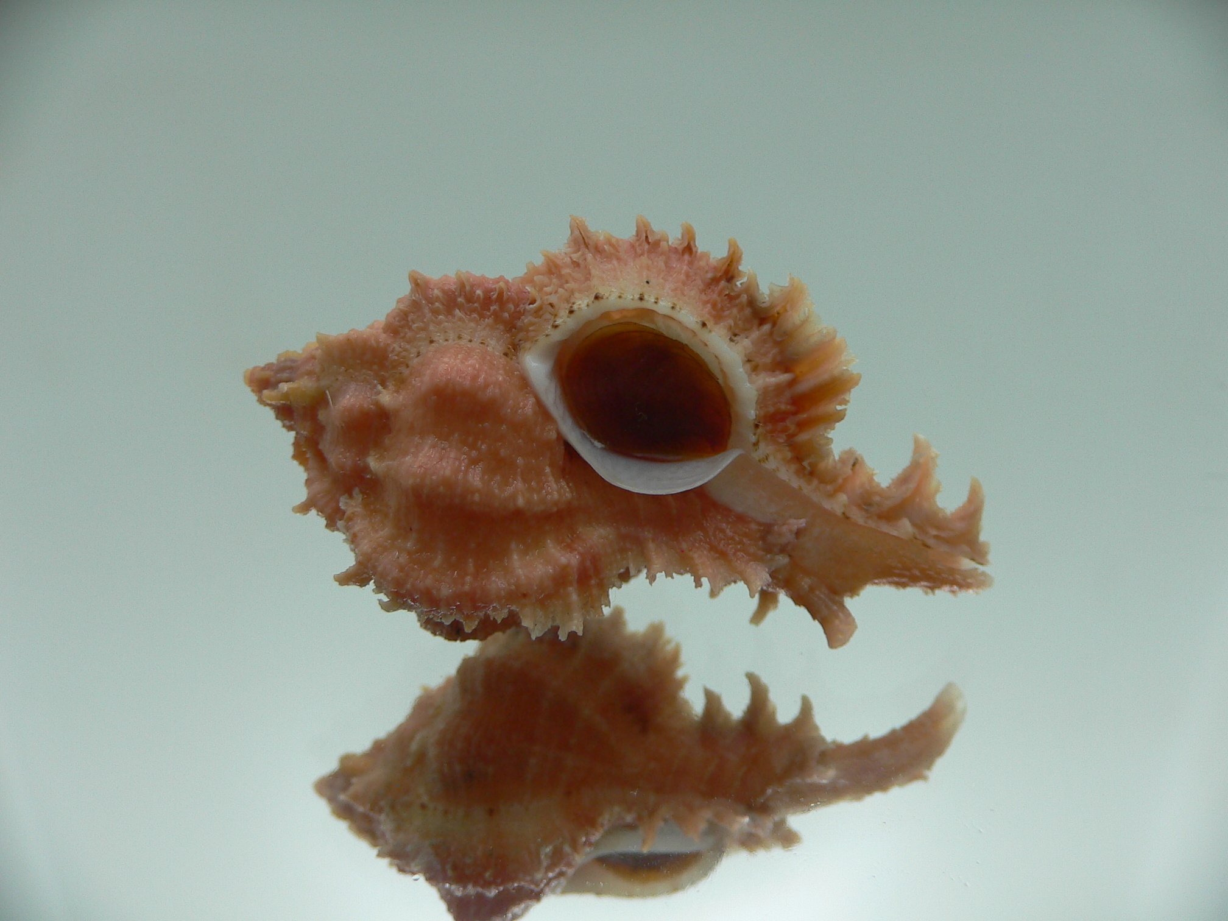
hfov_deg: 52.6
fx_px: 1242
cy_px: 460
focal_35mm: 35
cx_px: 614
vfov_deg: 40.7
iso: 80
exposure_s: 1/80
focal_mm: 4.6
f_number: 2.8
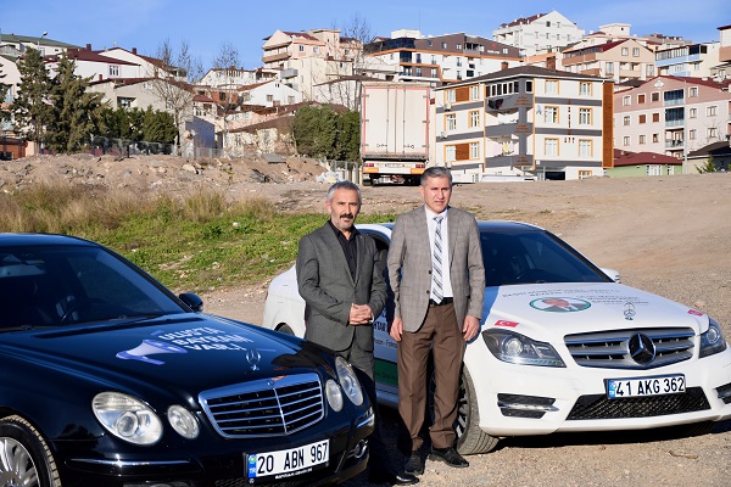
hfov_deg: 28.1
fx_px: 1462
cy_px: 244
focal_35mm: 72
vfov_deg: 18.9
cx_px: 366
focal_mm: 48
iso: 160
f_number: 4.5
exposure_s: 1/1000
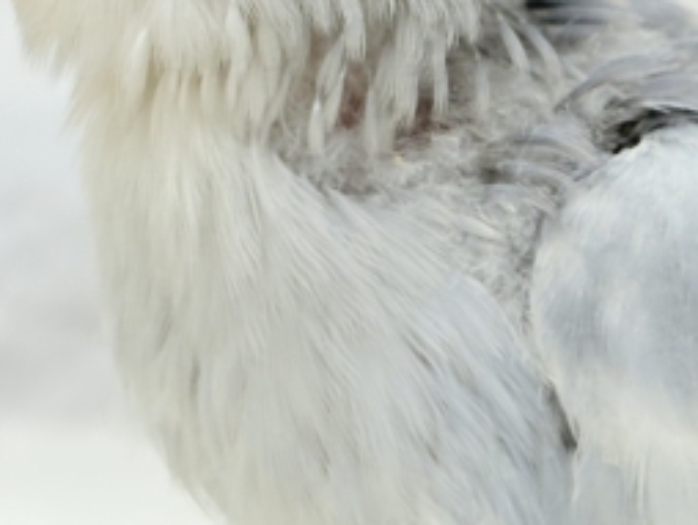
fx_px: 2644
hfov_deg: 15.0
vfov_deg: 11.2
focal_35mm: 131
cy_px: 22
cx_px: 429
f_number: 1.6
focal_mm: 5.96
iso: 40
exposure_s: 1/50
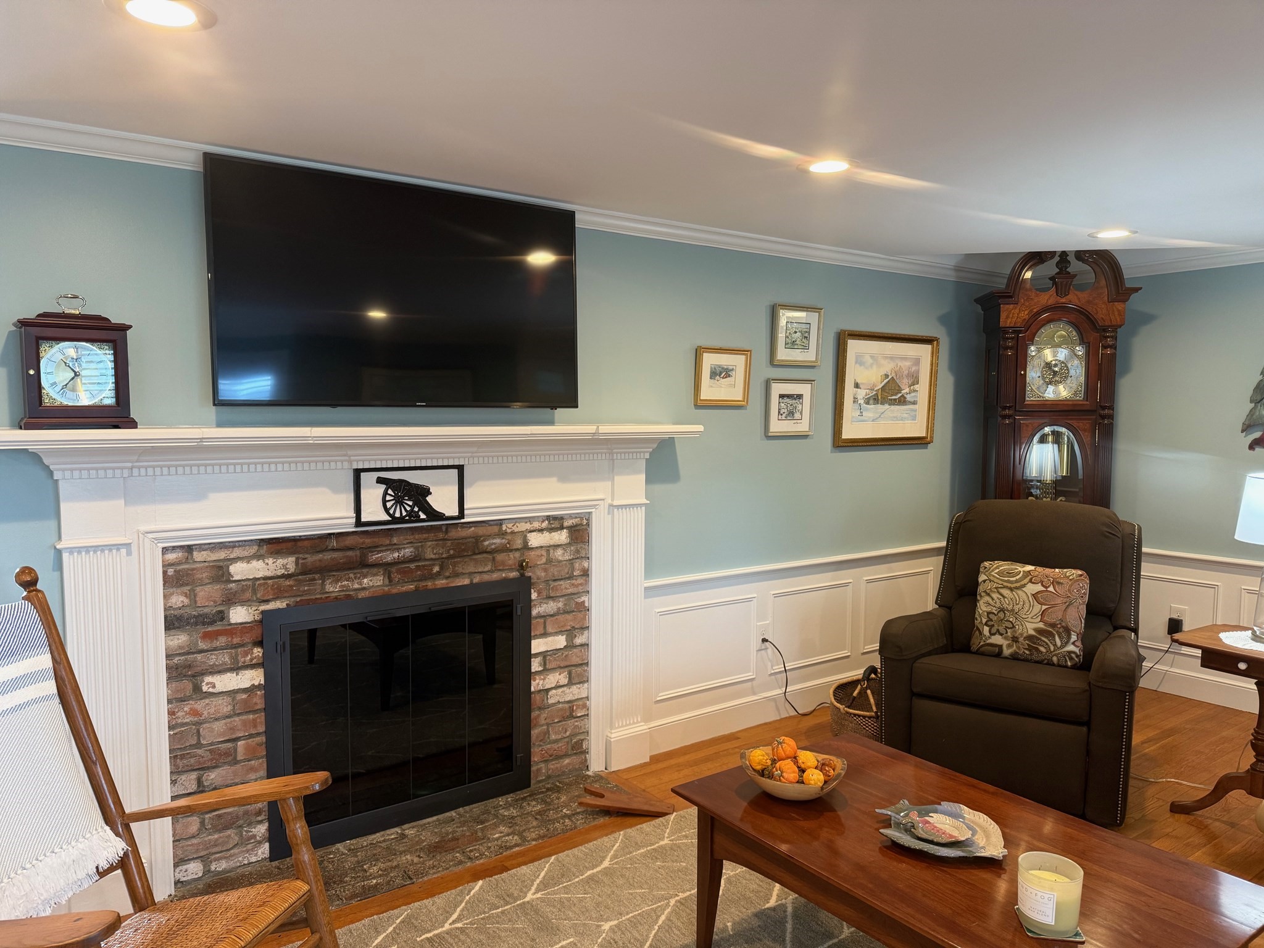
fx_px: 876
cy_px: 474
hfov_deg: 71.6
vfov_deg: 56.8
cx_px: 632
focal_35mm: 24
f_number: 1.78
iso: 160
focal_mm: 6.76
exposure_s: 1/60
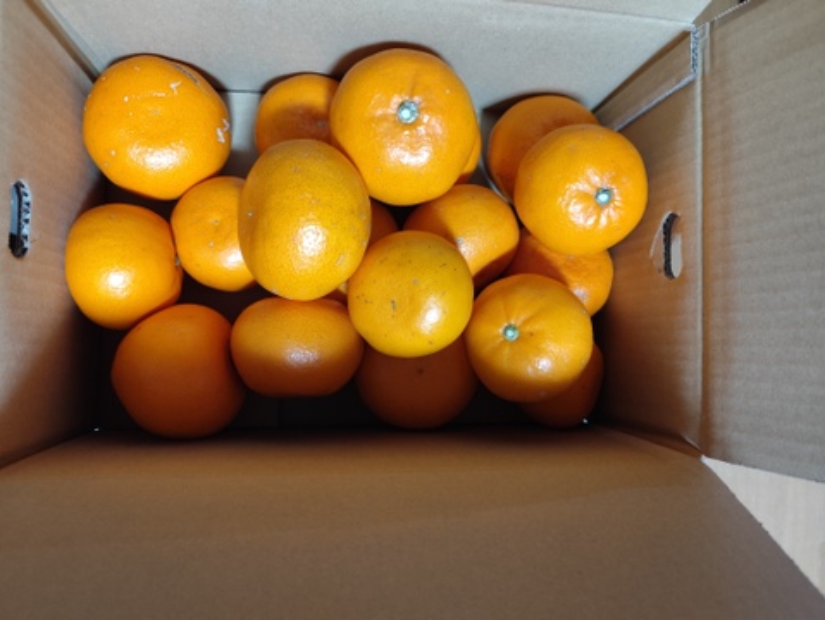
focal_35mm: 23
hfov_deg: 73.9
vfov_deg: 58.9
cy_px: 310
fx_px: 549
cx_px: 412
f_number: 1.65
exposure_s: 1/25
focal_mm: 6.19
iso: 1000
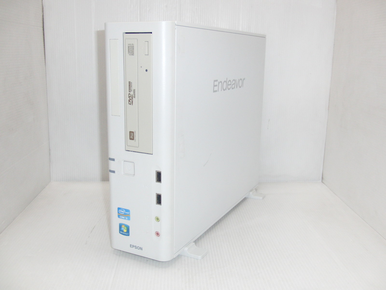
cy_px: 145
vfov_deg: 38.7
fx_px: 413
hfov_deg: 50.1
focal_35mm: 37
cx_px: 193
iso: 400
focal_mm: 6.42
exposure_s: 1/80
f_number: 3.6
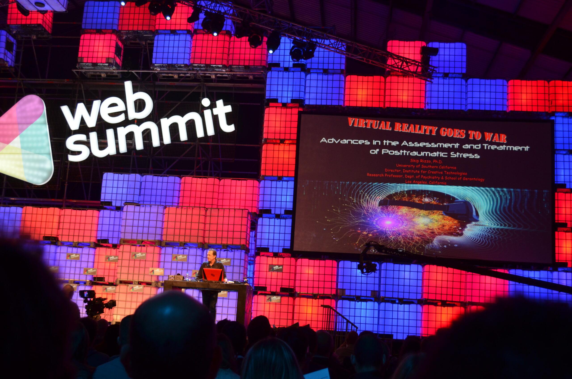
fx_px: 714
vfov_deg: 29.7
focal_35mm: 45
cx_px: 286
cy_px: 190
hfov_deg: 43.7
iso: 640
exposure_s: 1/60
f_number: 4.5
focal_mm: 30
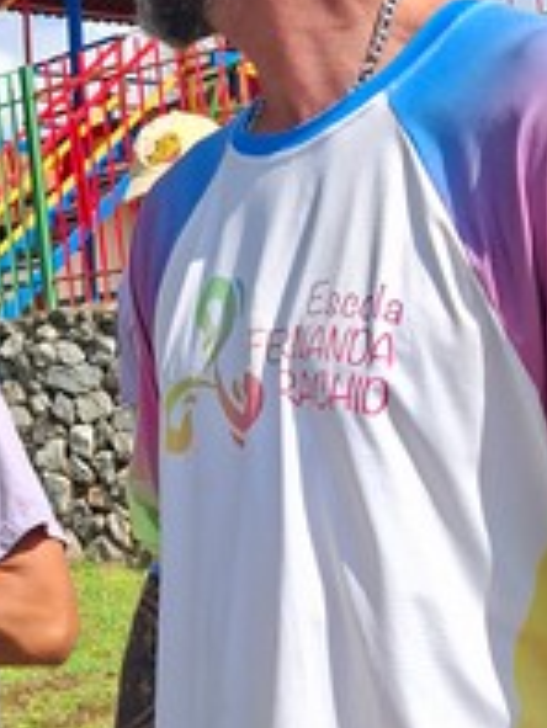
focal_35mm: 70
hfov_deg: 19.8
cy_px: 251
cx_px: -111
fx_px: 1473
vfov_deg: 27.6
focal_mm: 5.54
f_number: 1.8
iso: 50
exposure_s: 1/1770
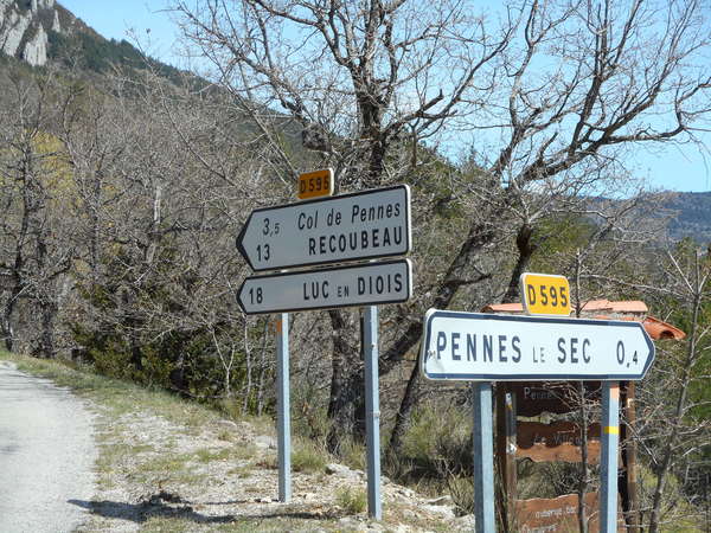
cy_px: 266
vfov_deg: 14.5
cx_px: 356
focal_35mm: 102
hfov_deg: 19.3
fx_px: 2095
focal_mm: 18.2
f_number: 5.8
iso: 80
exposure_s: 1/250
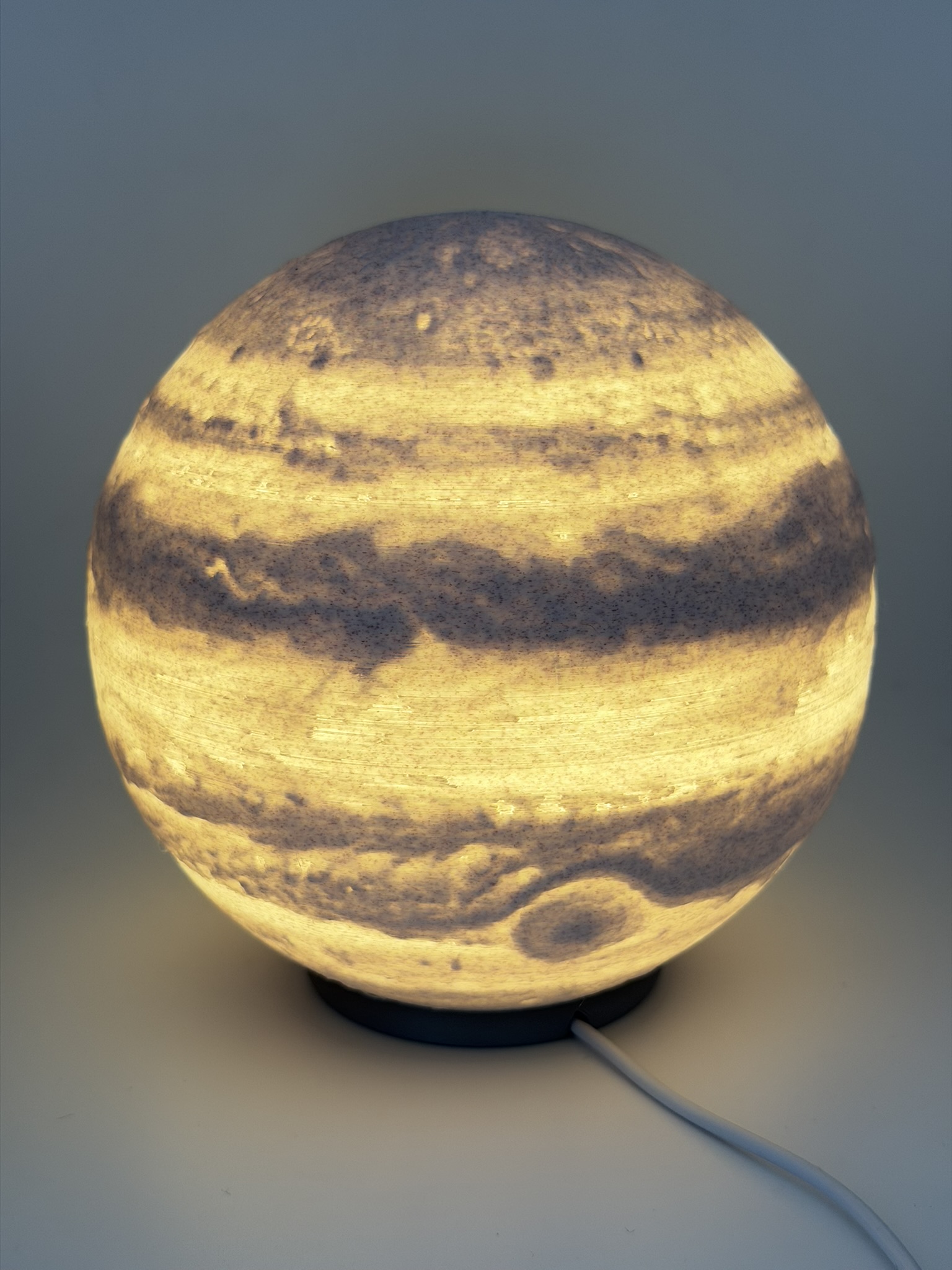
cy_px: 635
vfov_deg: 39.7
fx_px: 1760
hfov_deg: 30.3
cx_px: 476
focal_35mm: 48
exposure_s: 1/100
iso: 100
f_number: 1.78
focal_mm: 6.76
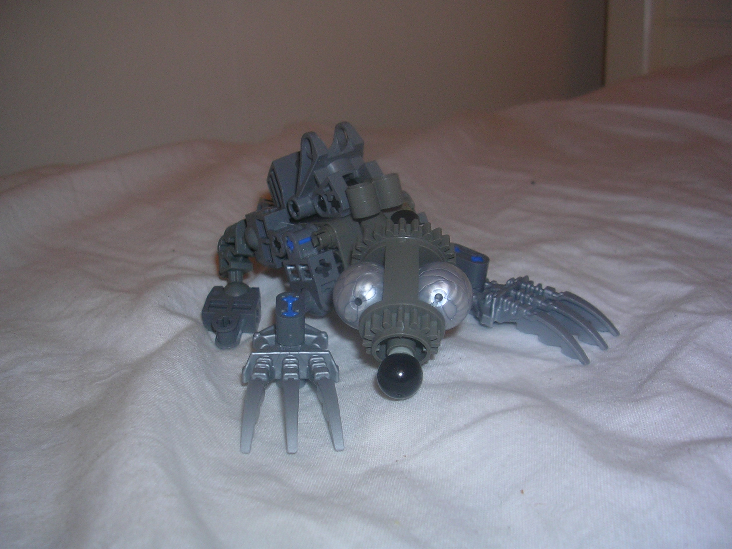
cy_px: 274
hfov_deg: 49.0
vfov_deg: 37.7
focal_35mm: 38
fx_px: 804
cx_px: 366
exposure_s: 1/60.1
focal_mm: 5.8
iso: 50
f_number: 2.8
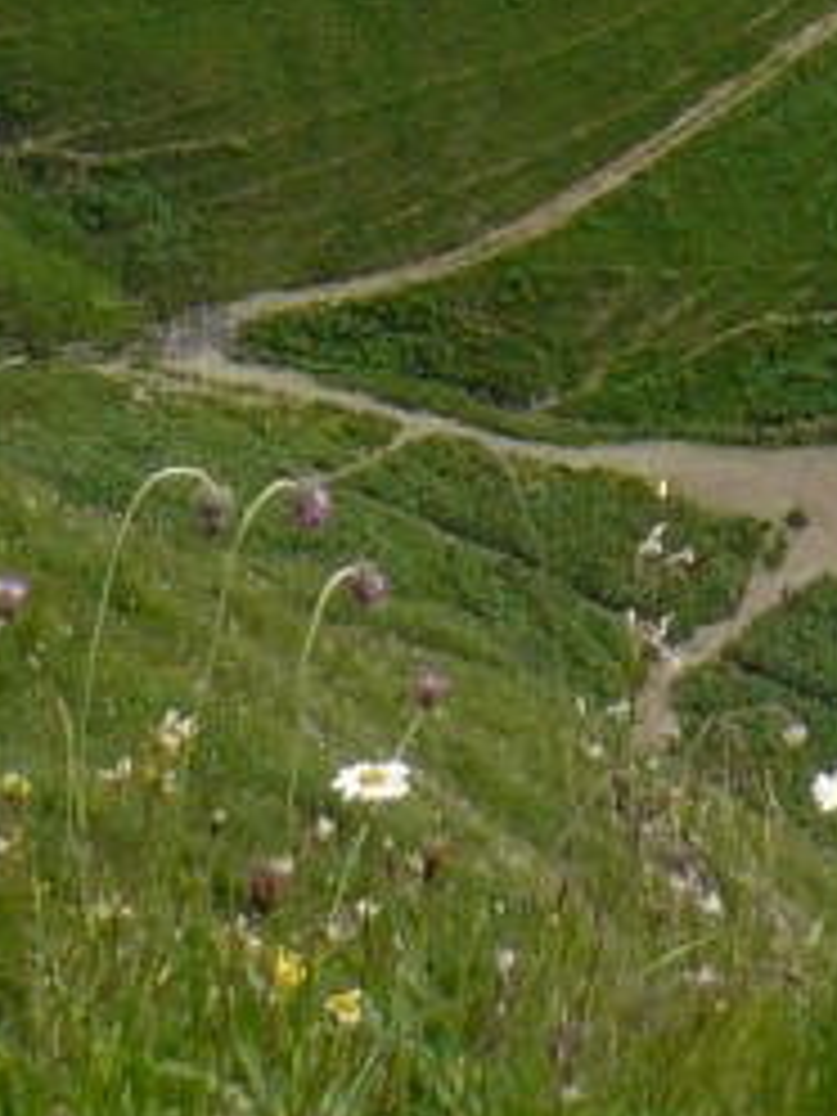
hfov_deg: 7.0
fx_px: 6738
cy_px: -1930
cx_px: 1238
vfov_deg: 8.3
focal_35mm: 209
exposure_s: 1/250
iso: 100
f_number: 5.6
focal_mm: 6
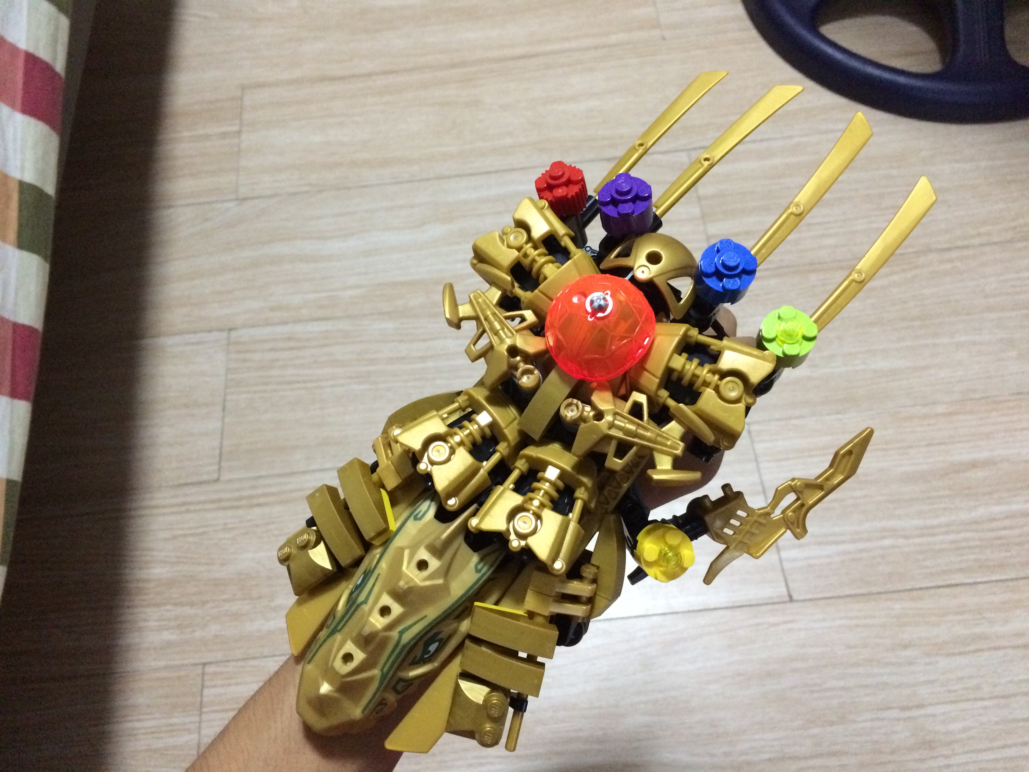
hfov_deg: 61.7
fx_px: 862
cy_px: 386
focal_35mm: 29
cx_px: 514
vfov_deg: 48.2
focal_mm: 4.15
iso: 400
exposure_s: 1/15
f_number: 2.2
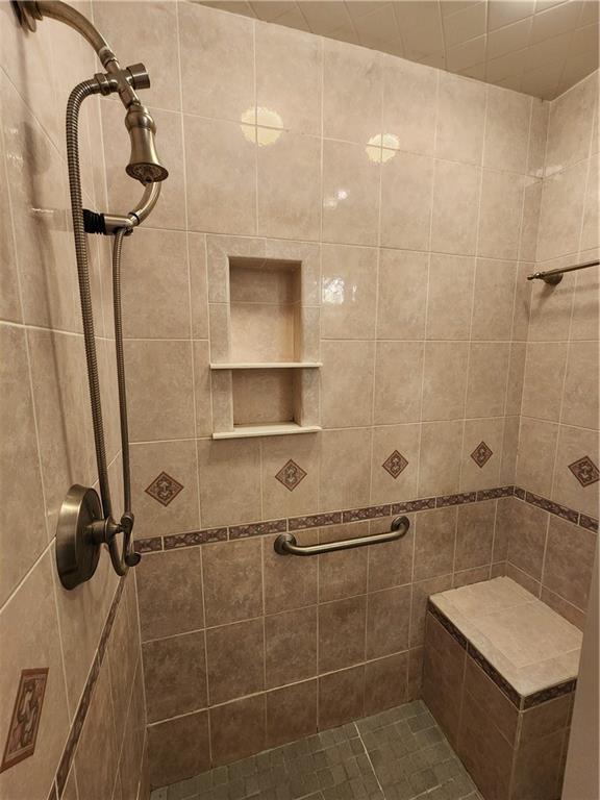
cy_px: 400
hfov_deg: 89.9
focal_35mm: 13
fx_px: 300
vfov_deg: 106.2
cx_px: 300
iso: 250
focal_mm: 2.2
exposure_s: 1/60
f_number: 2.2
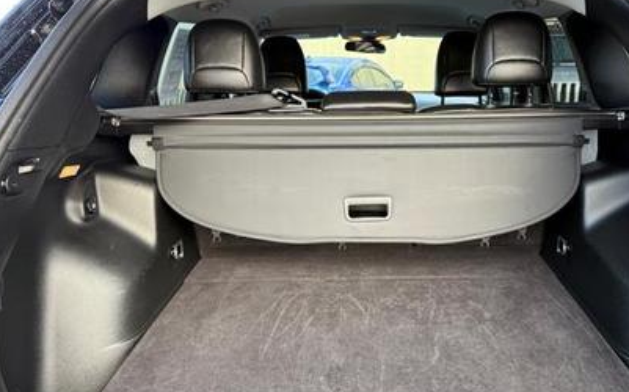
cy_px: 204
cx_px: 378
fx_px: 548
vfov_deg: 39.4
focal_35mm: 32
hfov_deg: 59.2
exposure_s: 1/132
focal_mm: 6.76
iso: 100
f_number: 1.78
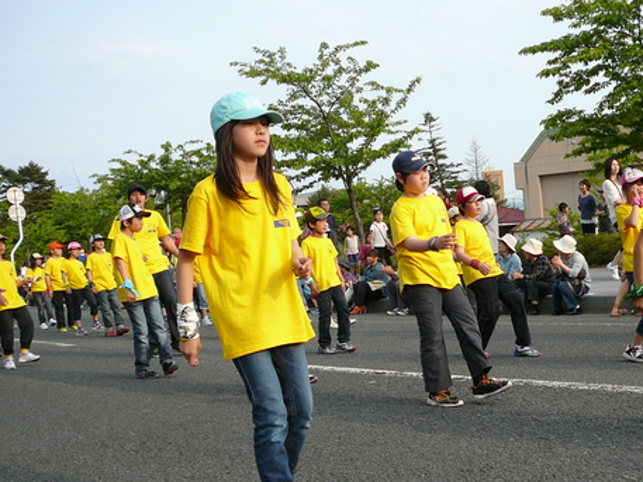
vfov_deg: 29.5
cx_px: 449
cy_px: 316
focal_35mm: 49
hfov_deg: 38.3
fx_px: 910
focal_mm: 5.2
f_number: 2.8
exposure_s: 1/640
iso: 100
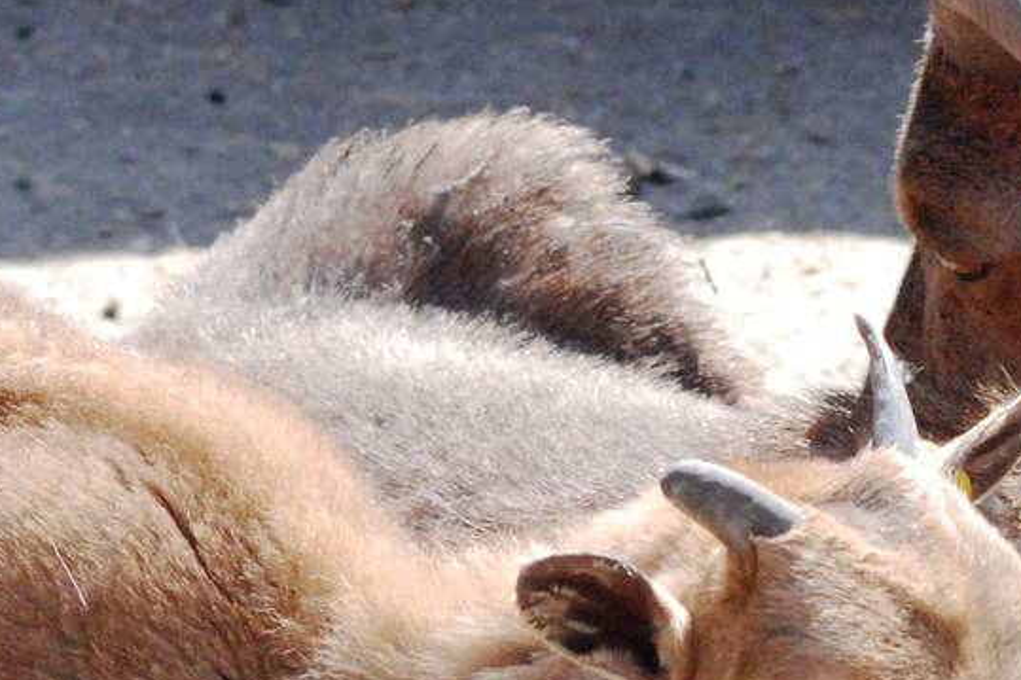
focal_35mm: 423
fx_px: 12006
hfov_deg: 4.9
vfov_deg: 3.2
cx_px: 441
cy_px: 978
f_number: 8
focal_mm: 95
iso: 1600
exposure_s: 1/1000
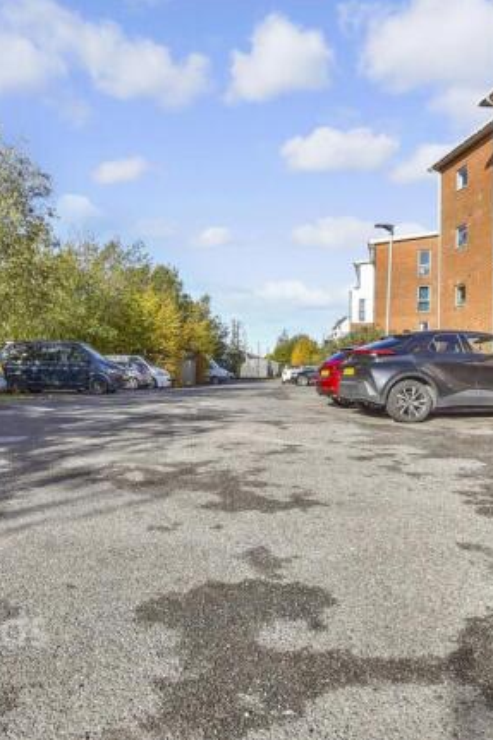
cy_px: 372
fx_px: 781
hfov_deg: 35.0
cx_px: 222
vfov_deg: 50.7
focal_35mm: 38
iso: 160
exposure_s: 1/250
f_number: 8
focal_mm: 17
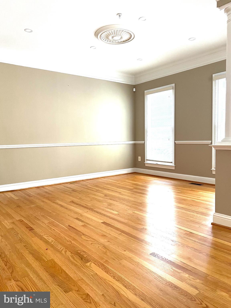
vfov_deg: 67.3
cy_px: 154
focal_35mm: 26
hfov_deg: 53.1
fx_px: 231
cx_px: 116
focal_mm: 5.7
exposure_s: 1/91
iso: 125
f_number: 1.5
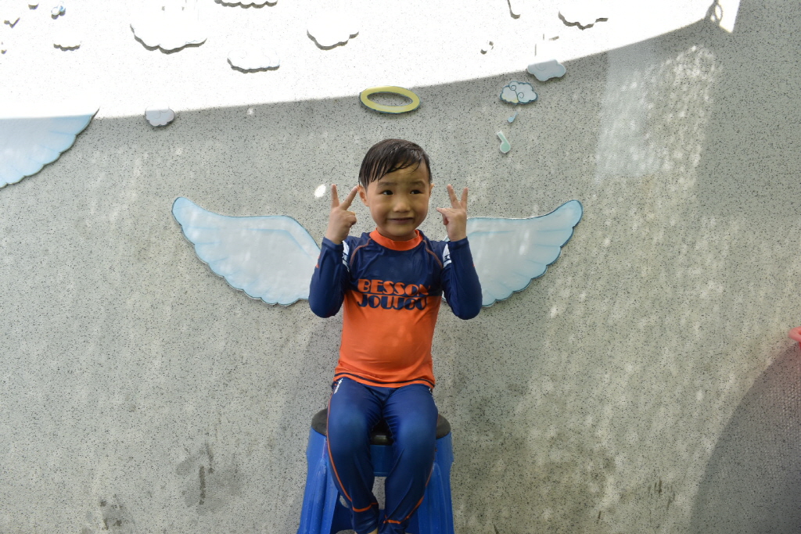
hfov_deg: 59.5
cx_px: 400
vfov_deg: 41.7
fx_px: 701
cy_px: 267
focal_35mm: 32
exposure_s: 1/250
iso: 250
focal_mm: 21
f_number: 8
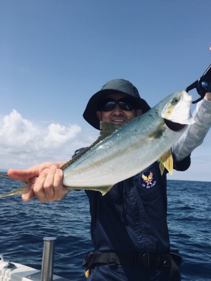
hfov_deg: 44.1
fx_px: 260
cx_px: 116
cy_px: 154
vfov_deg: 56.7
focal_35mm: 32
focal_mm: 4.15
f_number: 2.2
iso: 25
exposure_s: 1/1350
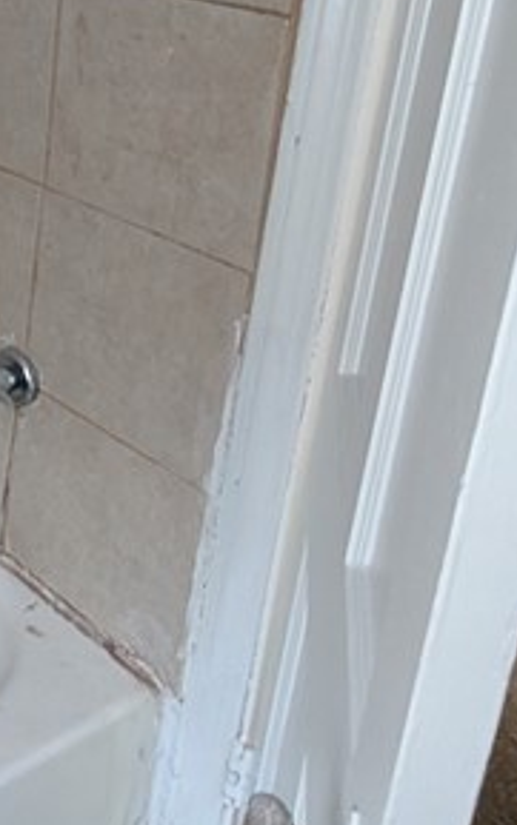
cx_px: -350
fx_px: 1013
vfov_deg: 40.4
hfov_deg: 21.5
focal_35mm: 45
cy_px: 59
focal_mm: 2.02
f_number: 1.7
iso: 416
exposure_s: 1/60.8
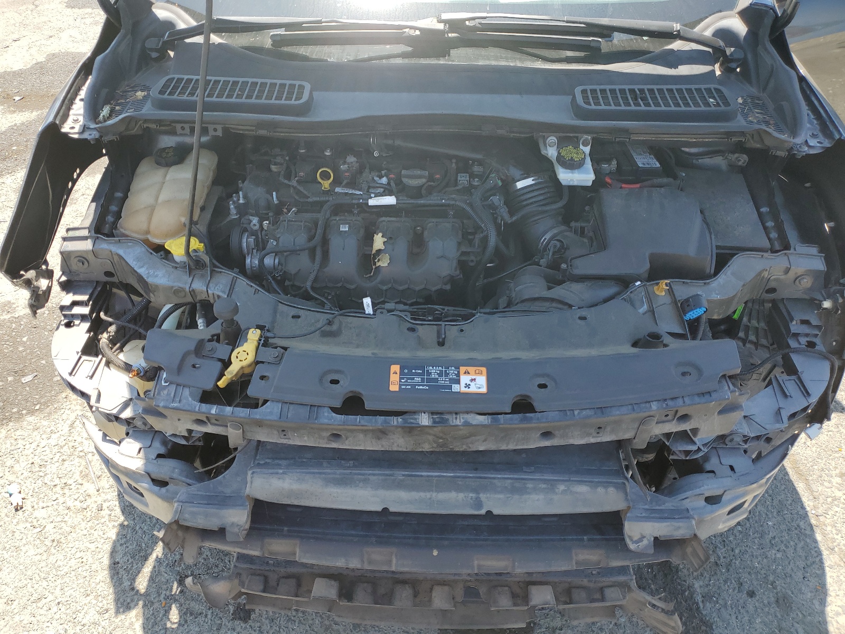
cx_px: 422
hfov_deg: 67.3
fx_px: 635
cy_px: 317
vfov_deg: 53.1
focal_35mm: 26
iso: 50
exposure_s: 1/833
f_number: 1.5
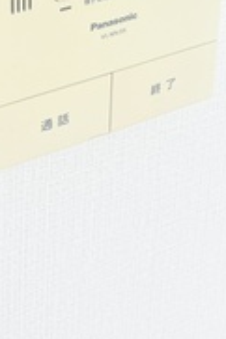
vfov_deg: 18.7
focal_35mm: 104
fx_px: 981
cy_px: -57
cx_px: 112
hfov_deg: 13.1
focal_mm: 4.2
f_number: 1.6
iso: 40
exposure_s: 1/120
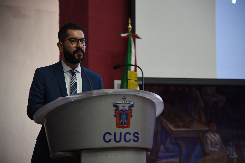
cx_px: 122
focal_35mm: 95
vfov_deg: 14.4
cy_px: 82
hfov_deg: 21.5
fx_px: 646
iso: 1600
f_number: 4
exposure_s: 1/20
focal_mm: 95
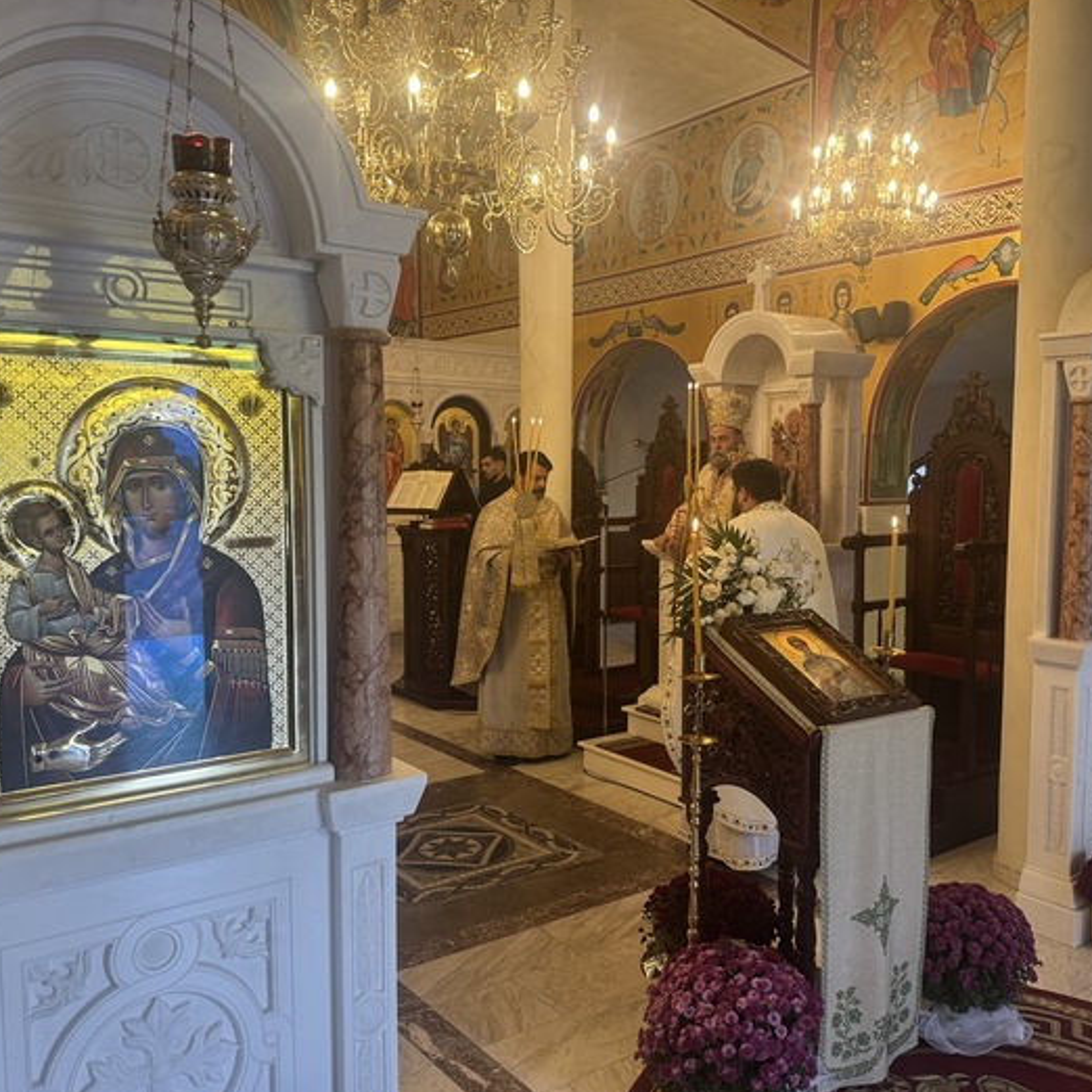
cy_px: 546
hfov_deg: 55.6
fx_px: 1035
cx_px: 582
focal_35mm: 29
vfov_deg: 55.6
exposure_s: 1/50
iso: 160
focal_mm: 6.76
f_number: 1.78
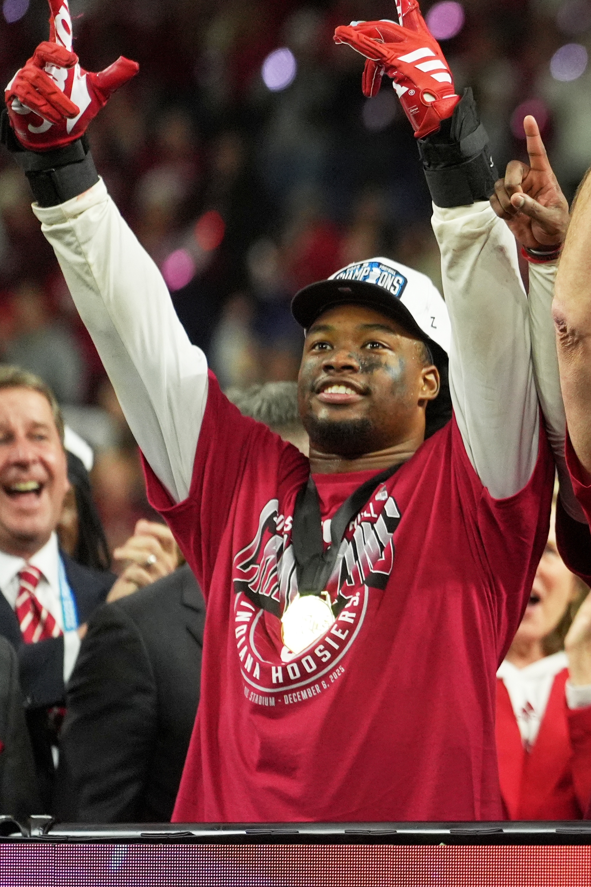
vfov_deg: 5.3
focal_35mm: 392
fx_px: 9651
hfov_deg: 3.5
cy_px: 343
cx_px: 797
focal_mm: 200
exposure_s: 1/2000
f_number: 2.8
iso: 3200
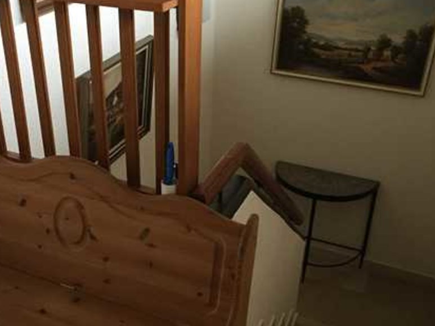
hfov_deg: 41.6
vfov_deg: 32.2
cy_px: 176
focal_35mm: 45
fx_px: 566
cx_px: 153
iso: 160
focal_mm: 4.15
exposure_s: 1/8
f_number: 2.2
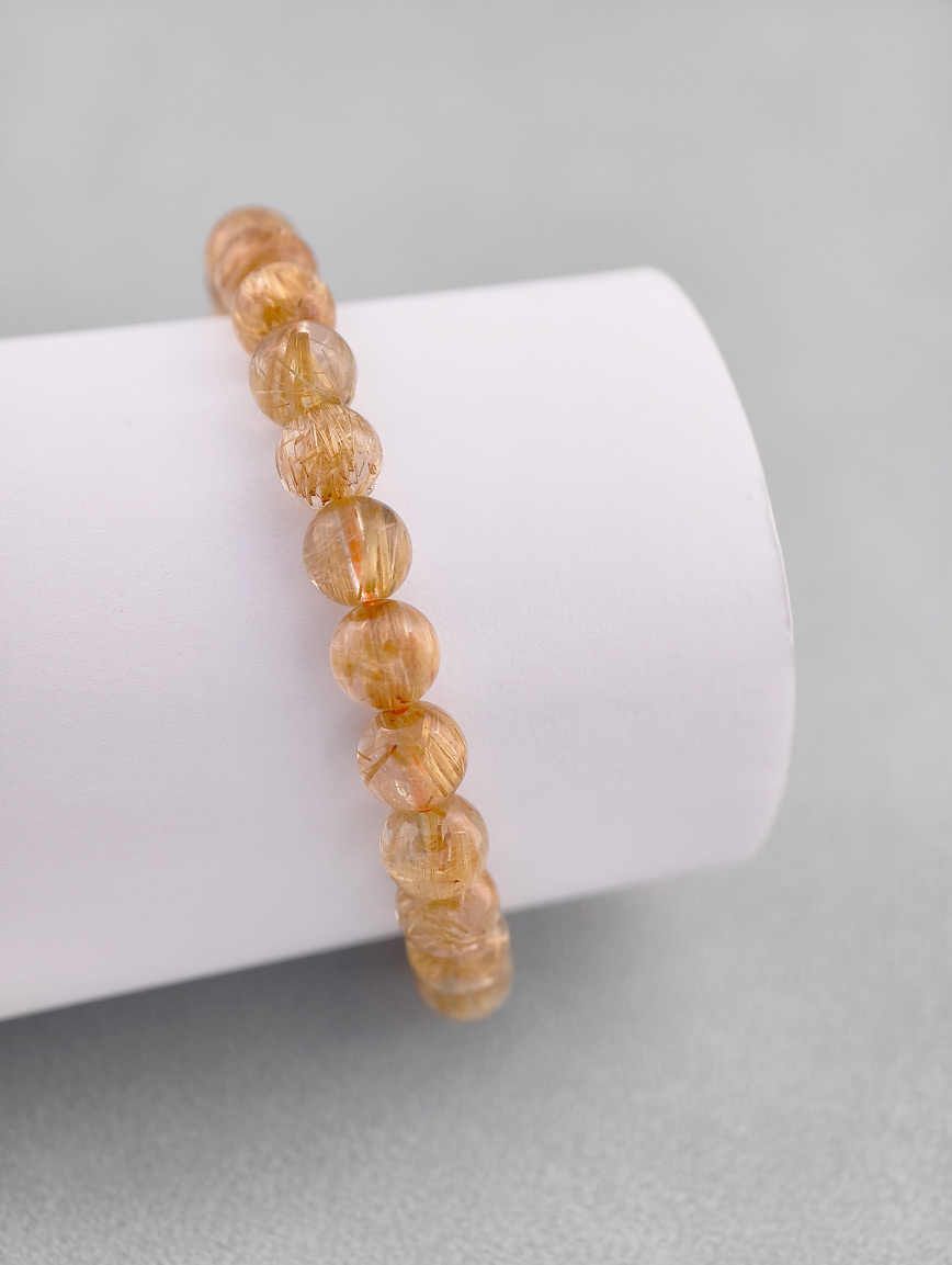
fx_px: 3109
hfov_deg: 17.4
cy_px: 632
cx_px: 476
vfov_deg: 23.0
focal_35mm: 85
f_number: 2.67
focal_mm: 22.48
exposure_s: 1/160
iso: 125
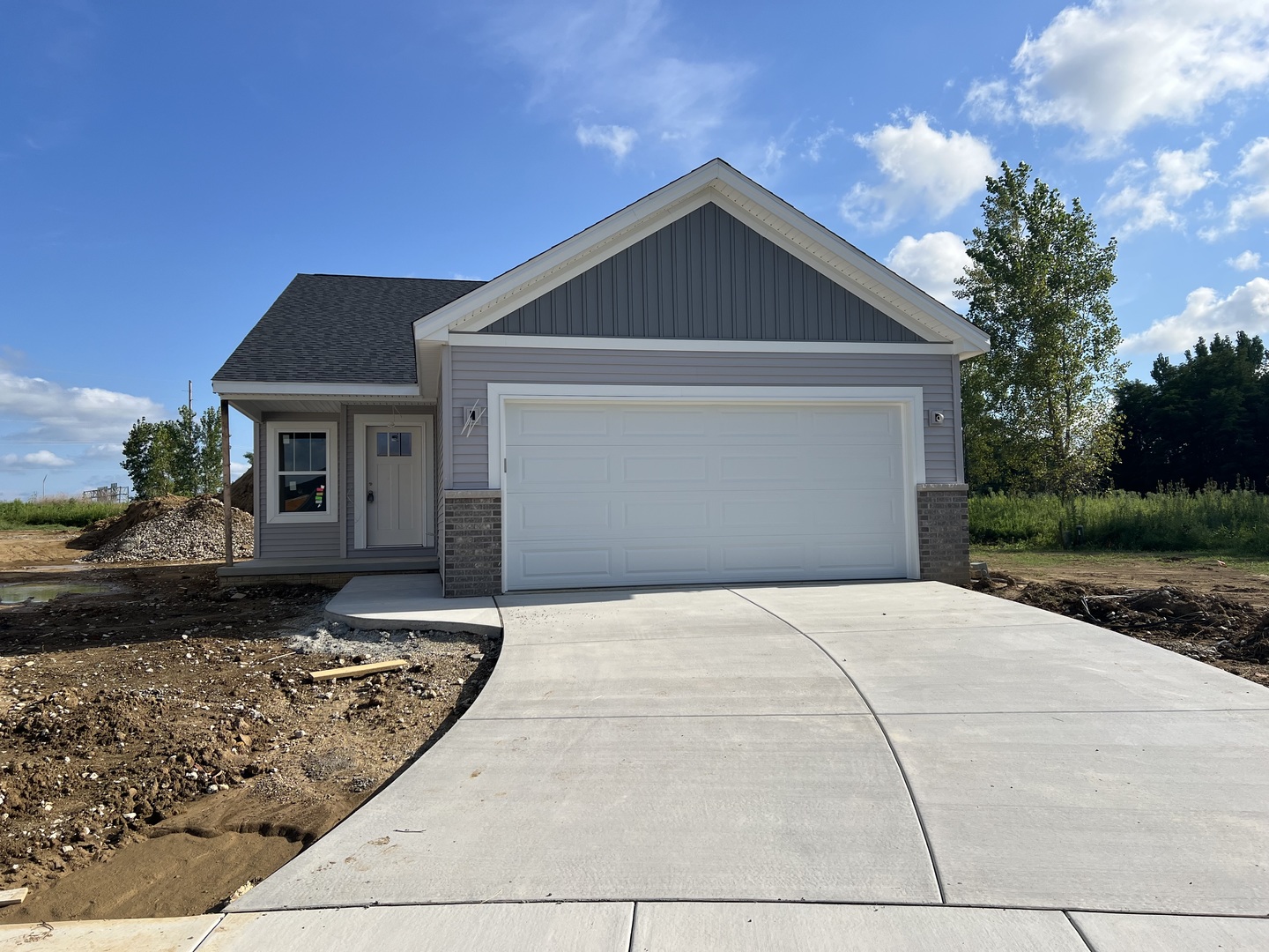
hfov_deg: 67.3
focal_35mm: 26
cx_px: 634
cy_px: 476
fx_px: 953
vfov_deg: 53.1
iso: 50
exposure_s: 1/5882
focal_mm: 5.7
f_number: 1.5
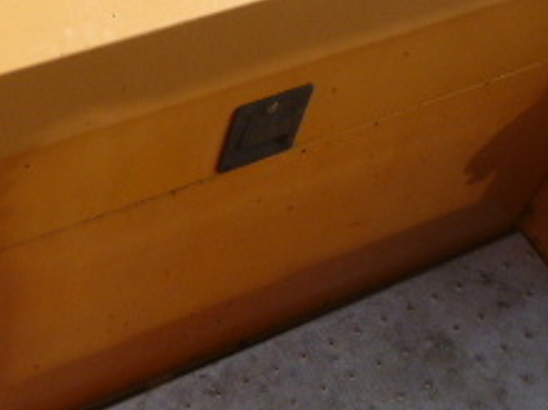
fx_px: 1155
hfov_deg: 26.0
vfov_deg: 19.1
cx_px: 80
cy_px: -75
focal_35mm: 73
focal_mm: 4.5
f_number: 3.9
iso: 100
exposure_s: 1/500
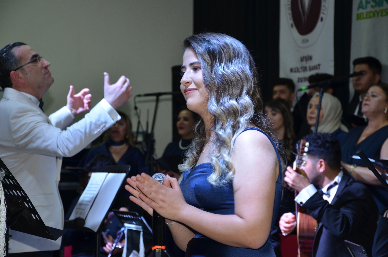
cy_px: 128
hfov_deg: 20.7
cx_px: 194
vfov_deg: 13.8
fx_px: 1065
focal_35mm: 99
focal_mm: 66
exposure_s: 1/60
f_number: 5
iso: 500
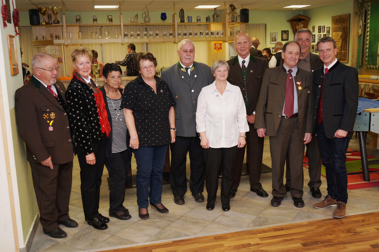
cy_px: 126
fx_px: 379
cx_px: 190
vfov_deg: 36.8
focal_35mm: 36
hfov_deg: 53.2
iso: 800
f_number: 4.5
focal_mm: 24
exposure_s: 1/125
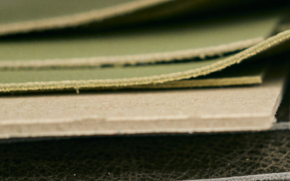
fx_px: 893
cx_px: 374
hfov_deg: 17.3
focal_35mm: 113
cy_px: 70
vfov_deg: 11.6
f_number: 3.2
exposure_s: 1/200
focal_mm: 40
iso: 1250
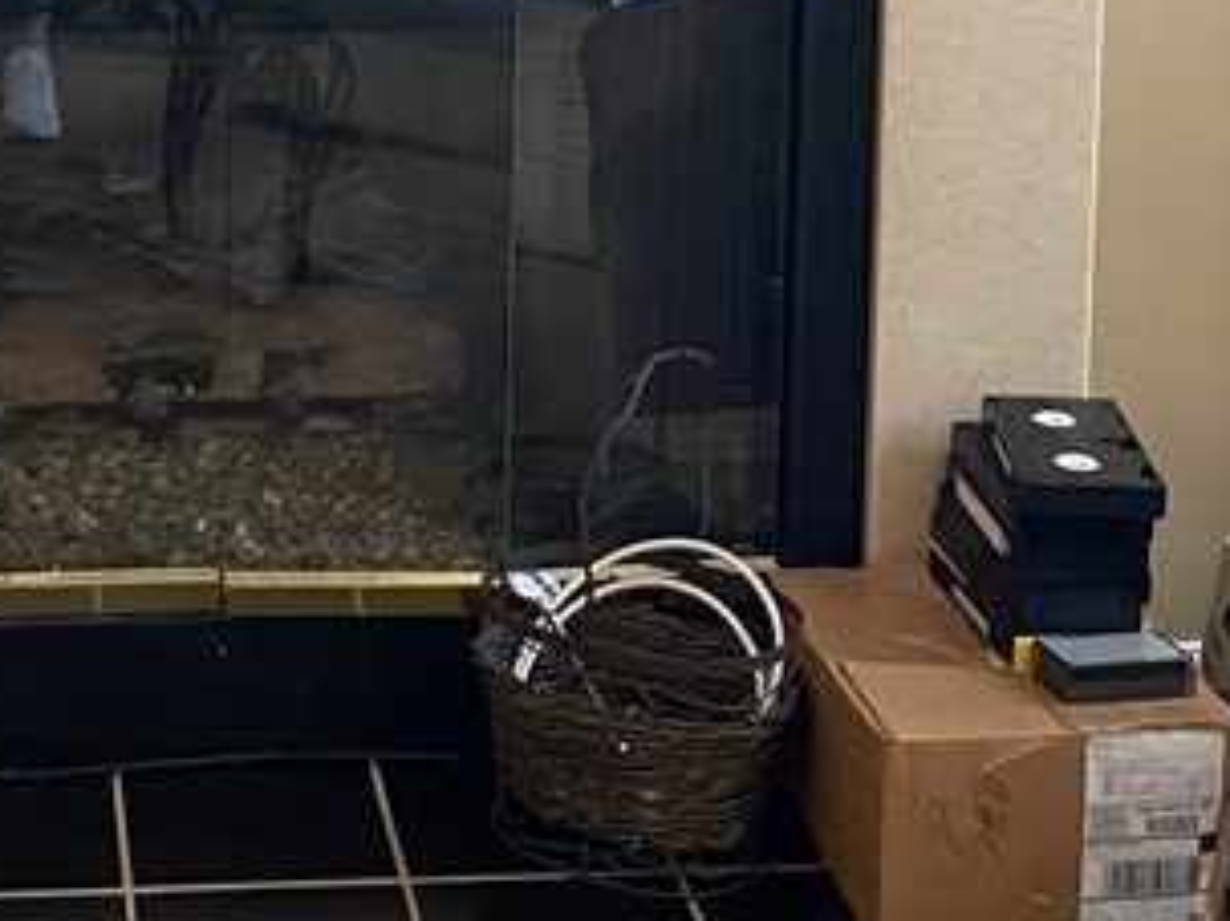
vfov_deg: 15.8
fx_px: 3126
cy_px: -312
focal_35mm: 88
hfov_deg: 22.1
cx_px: 329
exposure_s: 1/40
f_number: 1.8
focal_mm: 4.25
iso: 500
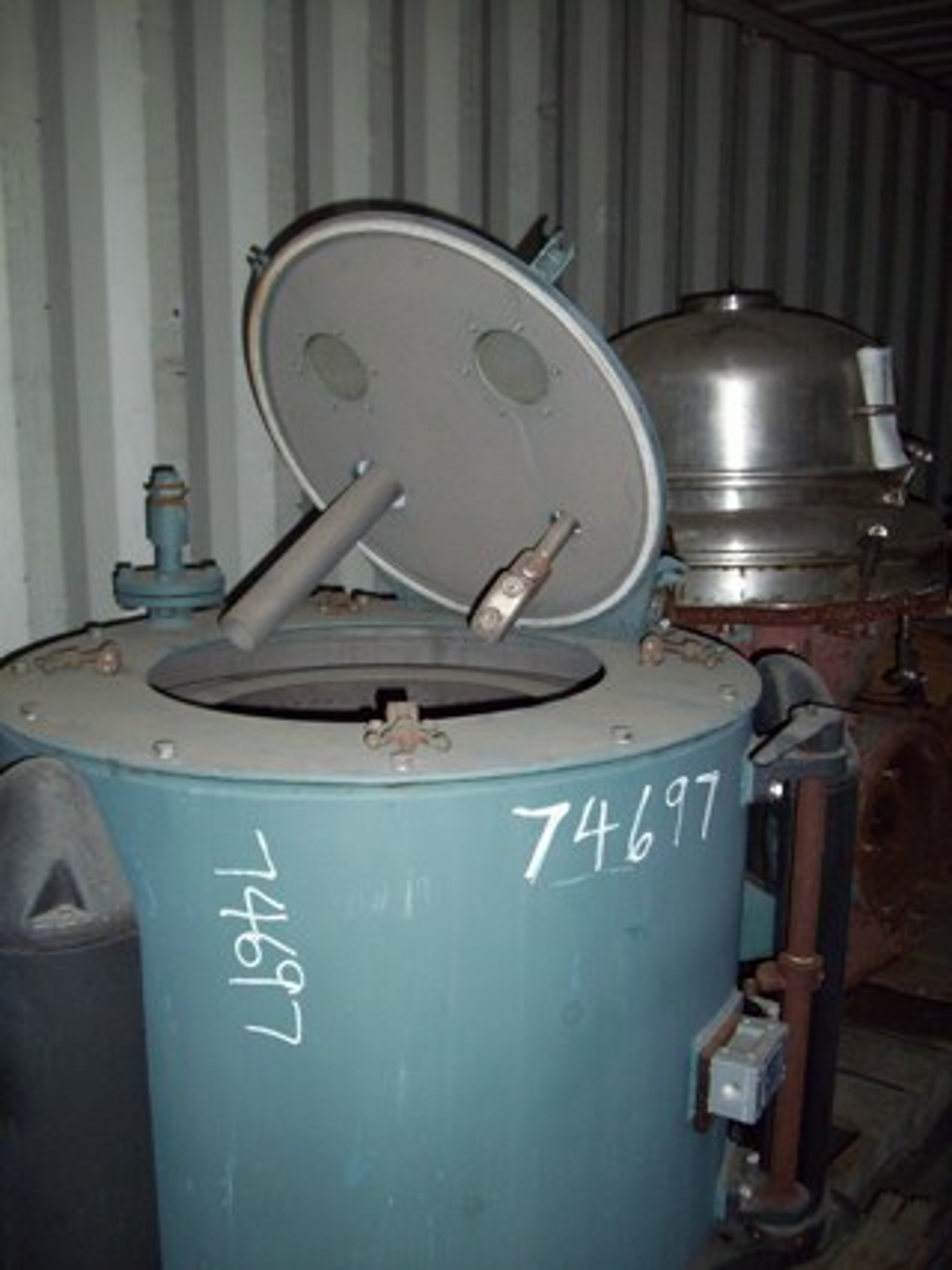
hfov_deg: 41.8
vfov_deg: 54.0
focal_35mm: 34
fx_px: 1247
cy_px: 635
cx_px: 476
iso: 200
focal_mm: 5.7
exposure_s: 1/40
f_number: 2.9
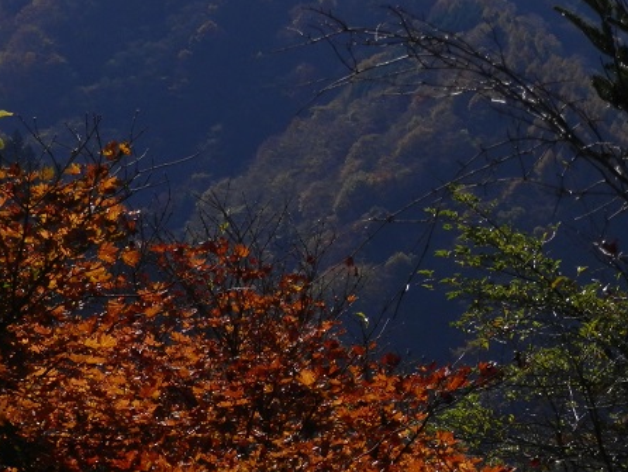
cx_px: 161
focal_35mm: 251
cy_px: 149
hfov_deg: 7.9
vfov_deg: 5.9
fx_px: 4556
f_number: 5.4
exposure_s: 1/800
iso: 80
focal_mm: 25.1
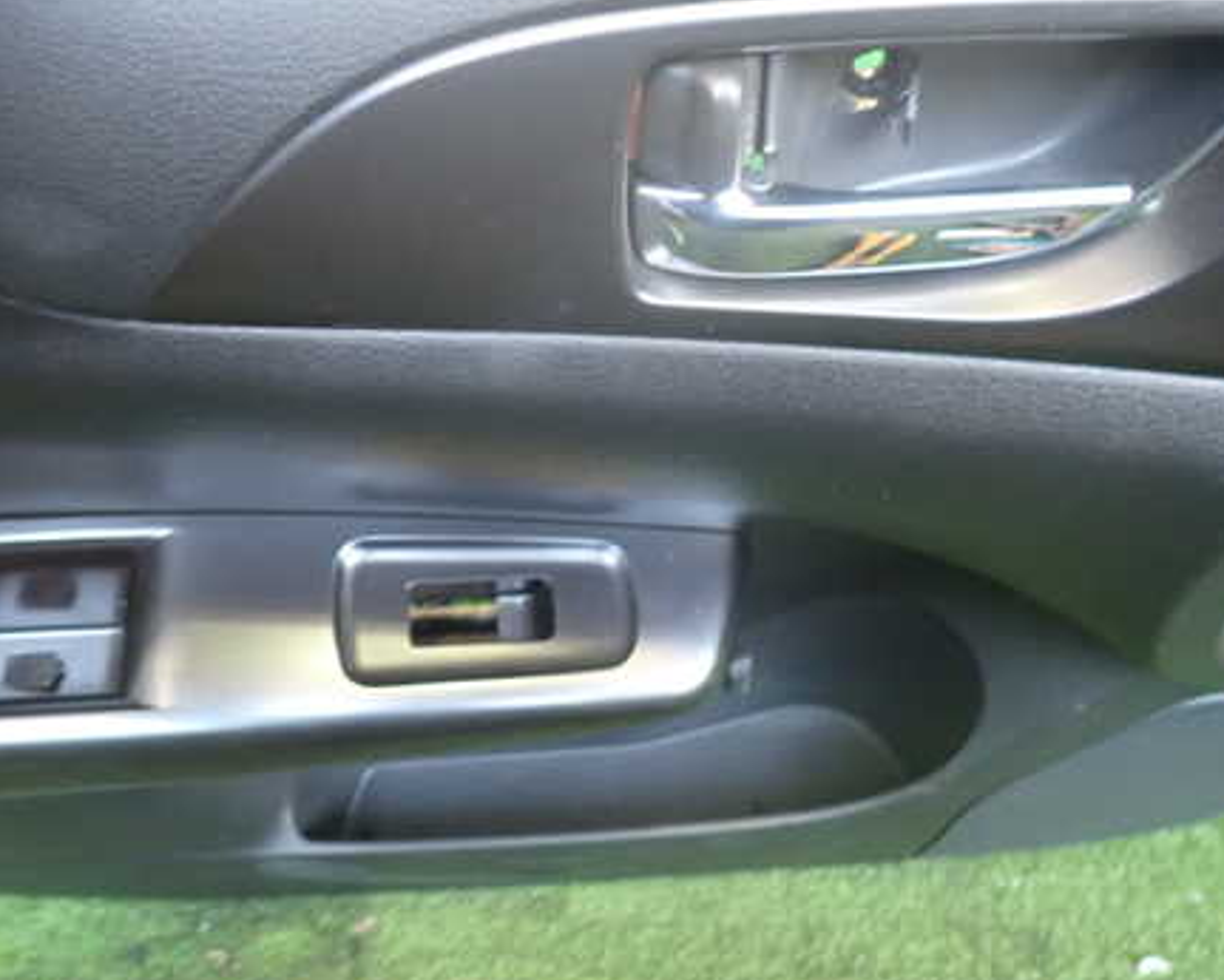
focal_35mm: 34
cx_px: 480
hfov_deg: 52.4
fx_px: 1232
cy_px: 457
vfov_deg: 43.3
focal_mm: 4.5
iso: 400
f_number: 2
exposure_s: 1/30
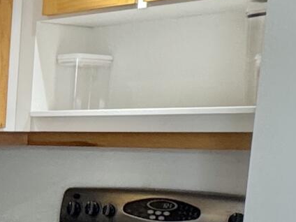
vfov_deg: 14.7
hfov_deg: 15.0
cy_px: 229
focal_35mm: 99
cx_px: -341
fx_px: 847
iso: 200
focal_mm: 2.22
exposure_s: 1/60
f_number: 2.2
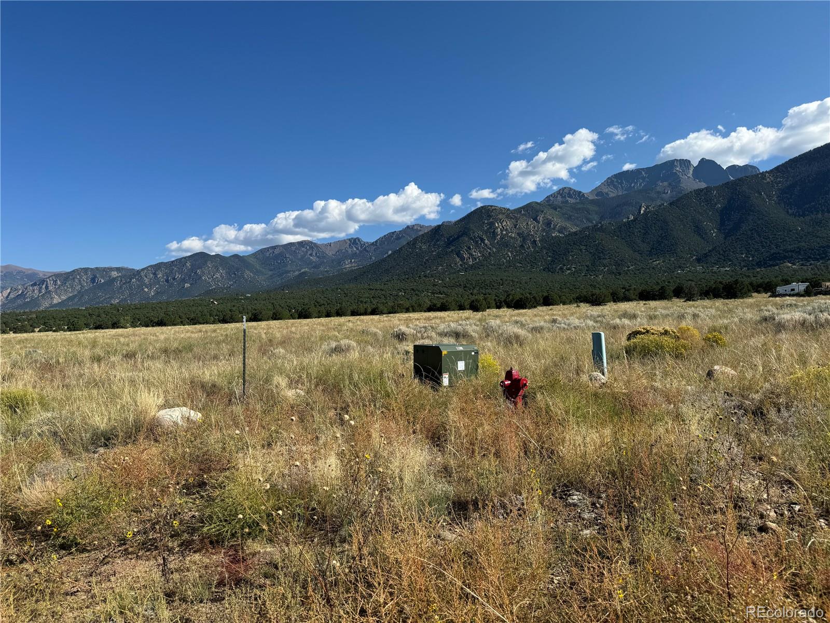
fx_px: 575
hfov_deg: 71.6
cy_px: 312
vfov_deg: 56.8
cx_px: 415
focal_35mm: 24
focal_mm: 6.76
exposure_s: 1/4608
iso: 80
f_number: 1.78
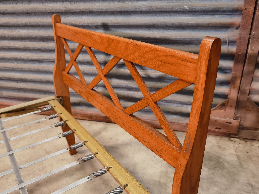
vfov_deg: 48.2
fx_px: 217
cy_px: 97
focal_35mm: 29
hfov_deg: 61.7
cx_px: 130
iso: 640
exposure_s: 1/33.3
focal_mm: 6.71
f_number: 1.9
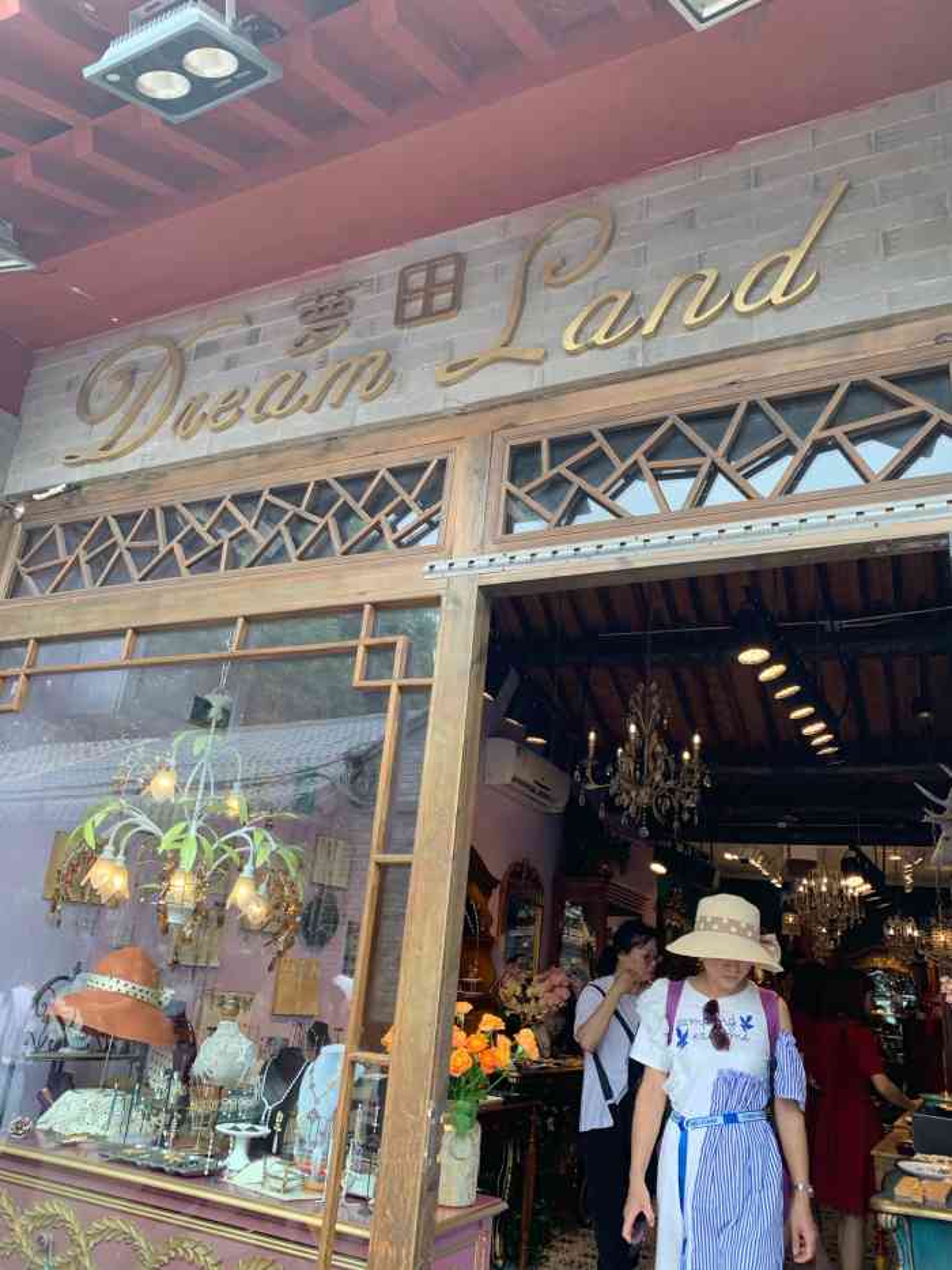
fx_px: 953
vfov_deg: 67.3
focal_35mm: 26
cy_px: 635
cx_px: 476
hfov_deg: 53.1
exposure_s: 1/122
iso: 25
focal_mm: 4.25
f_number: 1.8
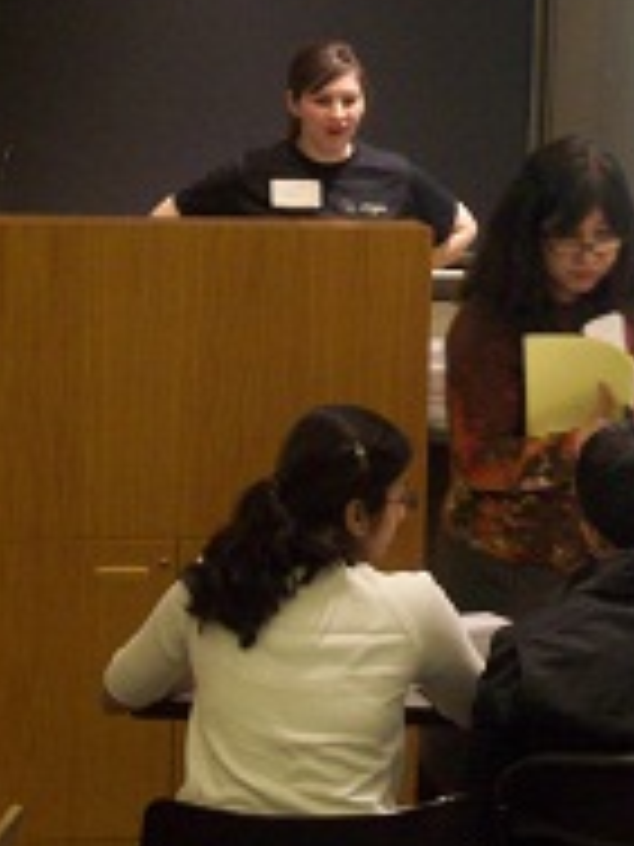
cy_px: 387
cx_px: 598
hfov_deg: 10.8
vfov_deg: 14.5
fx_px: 3321
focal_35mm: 136
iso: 164
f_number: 3.8
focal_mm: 10.7
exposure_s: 1/8
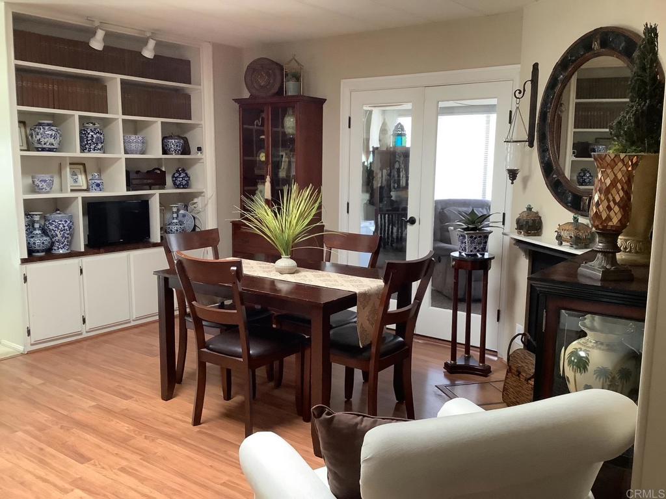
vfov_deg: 45.4
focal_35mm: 31
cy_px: 250
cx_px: 333
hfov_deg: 58.4
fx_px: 596
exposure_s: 1/60
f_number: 2.4
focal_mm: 3.3
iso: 320
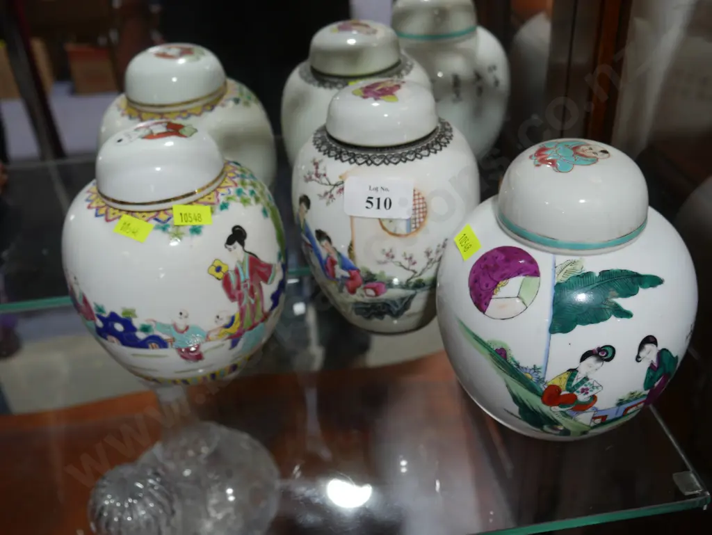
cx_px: 356
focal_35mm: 36
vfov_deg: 39.7
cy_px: 268
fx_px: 741
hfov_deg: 51.3
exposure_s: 1/60
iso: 250
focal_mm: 18
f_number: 4
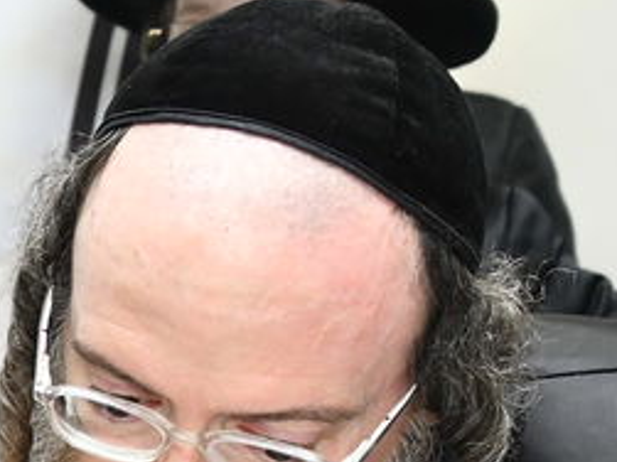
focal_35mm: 150
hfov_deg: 11.8
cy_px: 507
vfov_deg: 9.8
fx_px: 2672
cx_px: -607
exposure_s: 1/160
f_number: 5.6
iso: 800
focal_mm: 28
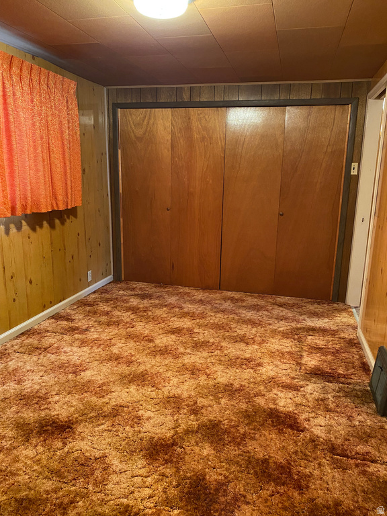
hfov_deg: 53.1
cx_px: 194
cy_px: 258
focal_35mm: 26
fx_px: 388
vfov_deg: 67.3
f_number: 1.8
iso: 500
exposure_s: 1/30
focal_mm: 4.25
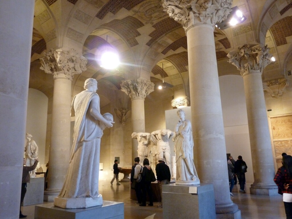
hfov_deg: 61.7
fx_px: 245
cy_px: 110
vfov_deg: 48.2
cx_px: 146
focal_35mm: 29
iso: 400
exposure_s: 1/20
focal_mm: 4.7
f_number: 3.4
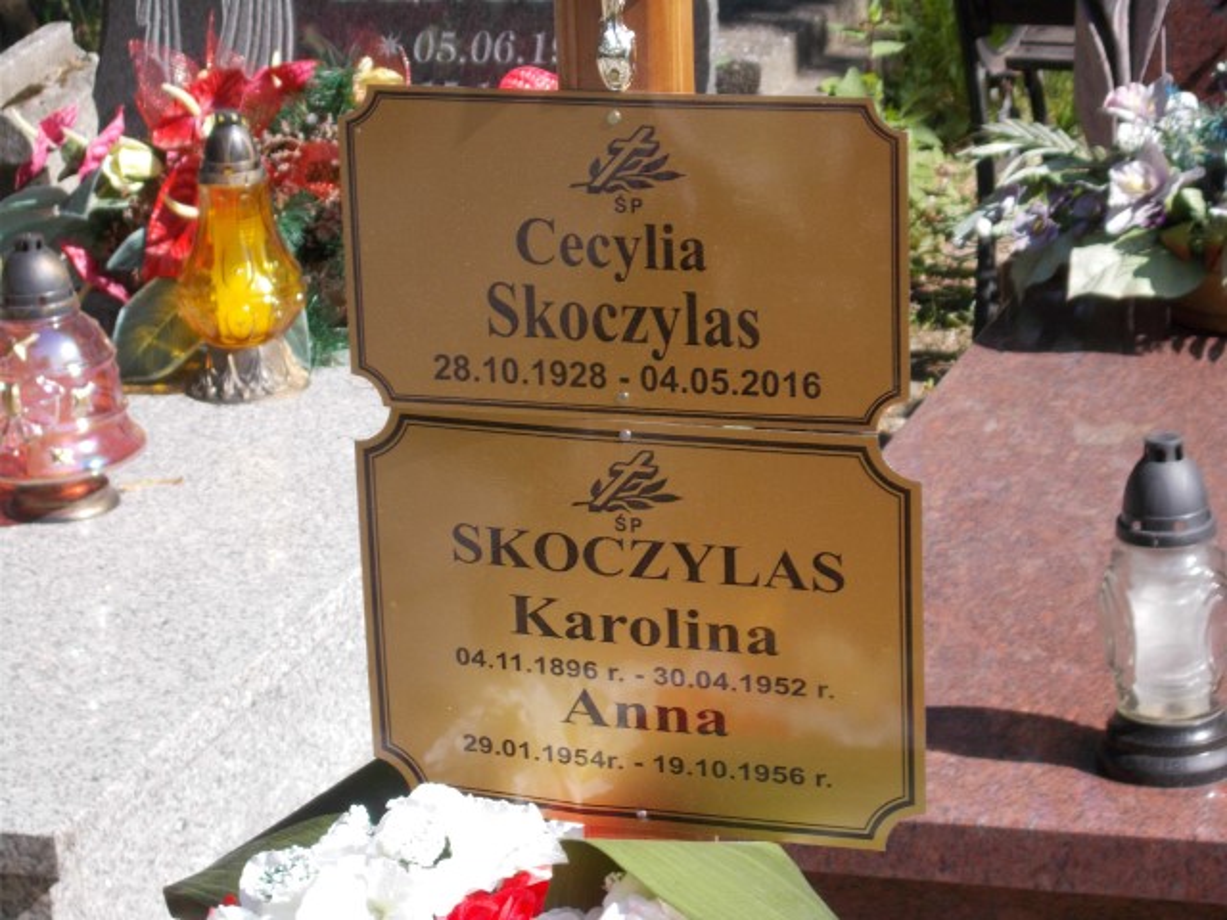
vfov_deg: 13.1
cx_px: 614
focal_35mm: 113
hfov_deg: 17.4
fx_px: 4005
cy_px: 460
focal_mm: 20.1
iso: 80
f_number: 6
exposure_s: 1/160
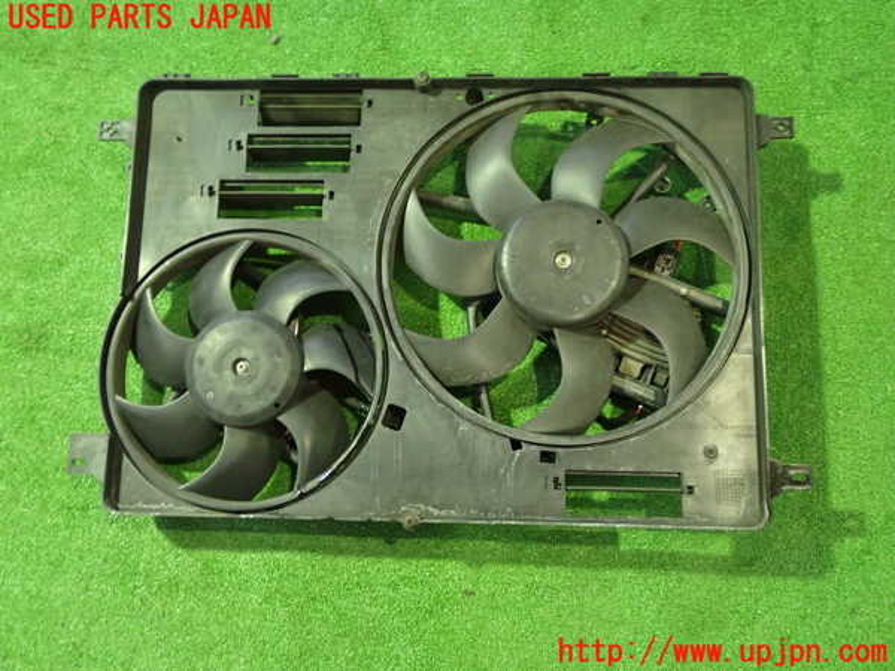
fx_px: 931
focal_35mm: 36
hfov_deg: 51.4
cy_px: 336
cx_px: 448
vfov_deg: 39.7
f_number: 2.5
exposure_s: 1/25
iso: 800
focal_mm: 6.37
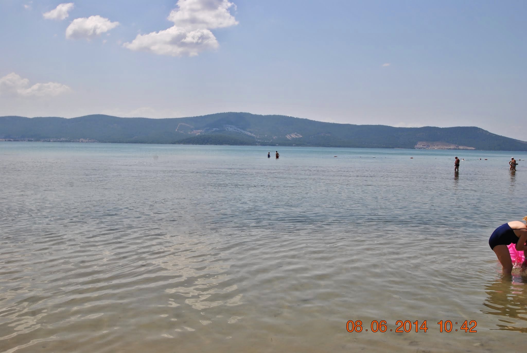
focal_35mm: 36
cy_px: 176
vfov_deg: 37.0
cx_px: 264
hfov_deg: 53.1
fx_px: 528
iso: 100
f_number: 9
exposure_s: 1/320
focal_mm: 24
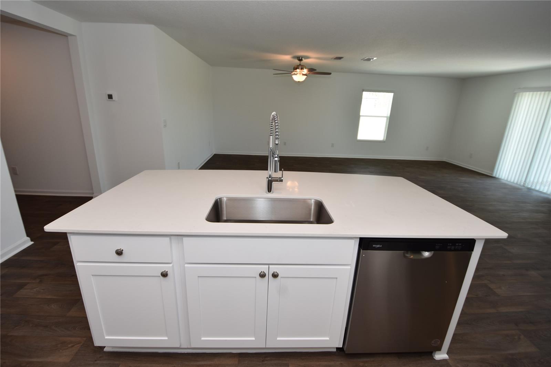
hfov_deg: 100.4
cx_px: 276
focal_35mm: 15
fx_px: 230
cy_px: 184
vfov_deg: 77.3
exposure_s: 1/80
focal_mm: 10
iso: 200
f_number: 4.5
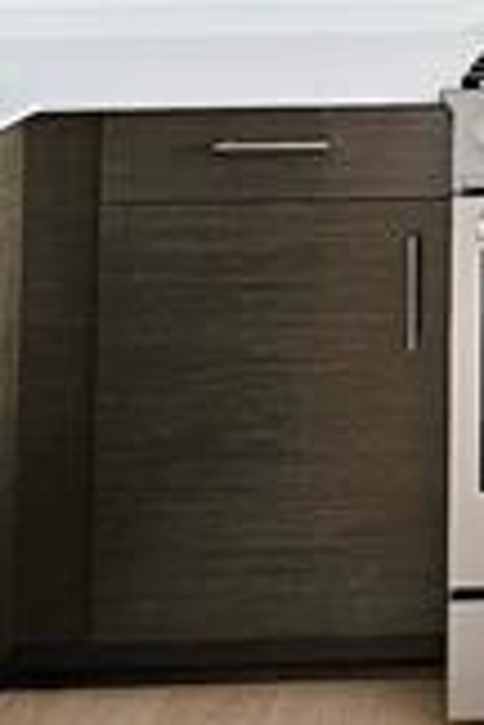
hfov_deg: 18.2
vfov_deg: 25.5
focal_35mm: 64
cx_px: 780
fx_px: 1291
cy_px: -295
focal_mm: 2.2
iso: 125
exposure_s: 1/60
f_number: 2.2
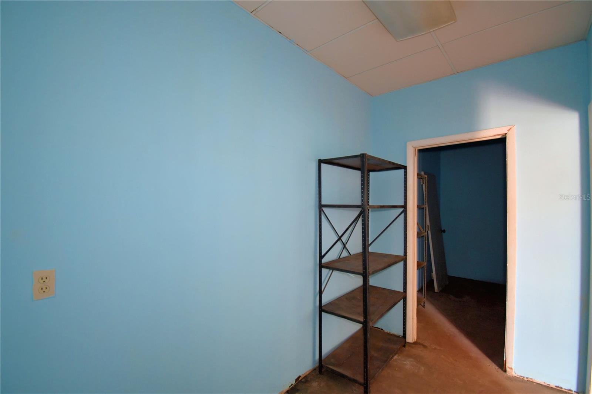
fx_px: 247
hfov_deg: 100.4
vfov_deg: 77.3
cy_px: 197
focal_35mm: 15
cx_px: 296
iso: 640
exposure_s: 1/30
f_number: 4.5
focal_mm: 10
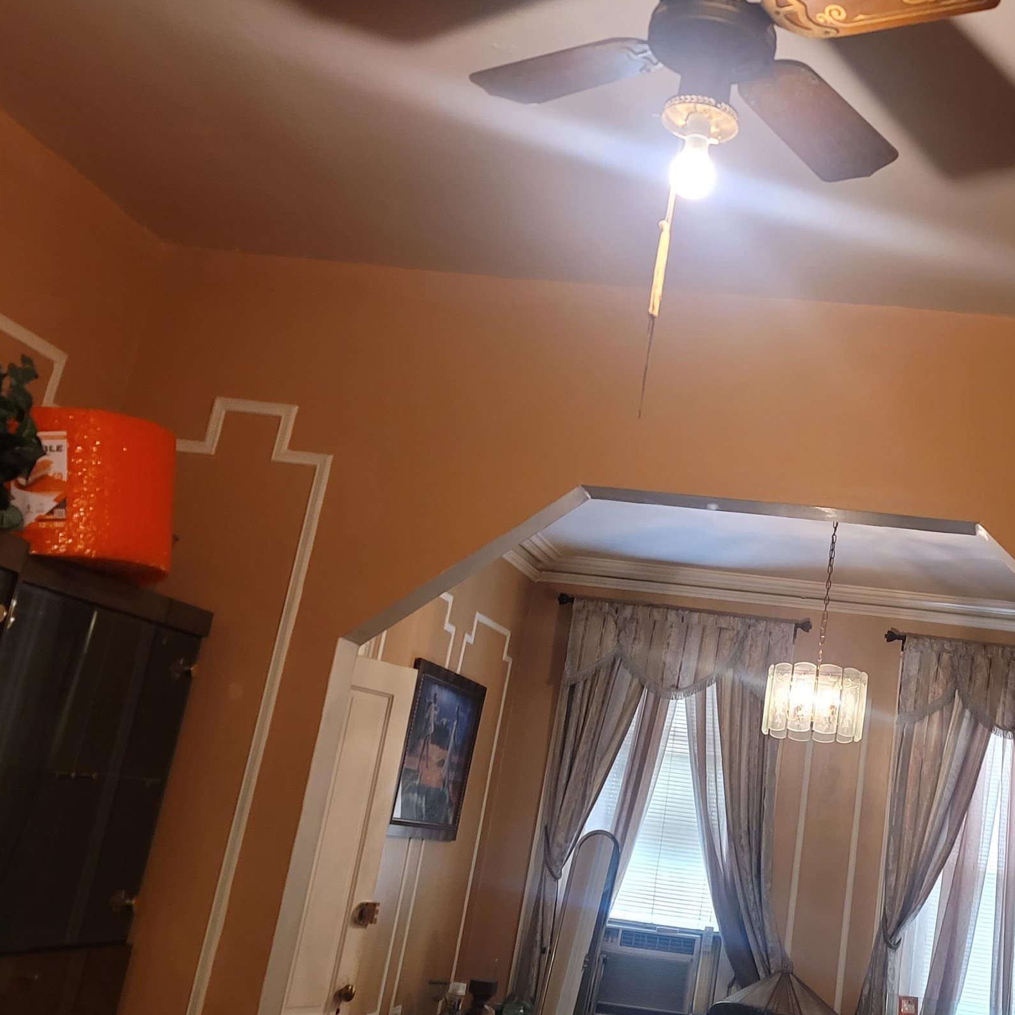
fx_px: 1426
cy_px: 395
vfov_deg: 39.0
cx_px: 800
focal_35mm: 43
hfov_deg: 37.9
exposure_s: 1/40
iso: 320
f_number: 1.8
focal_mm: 7
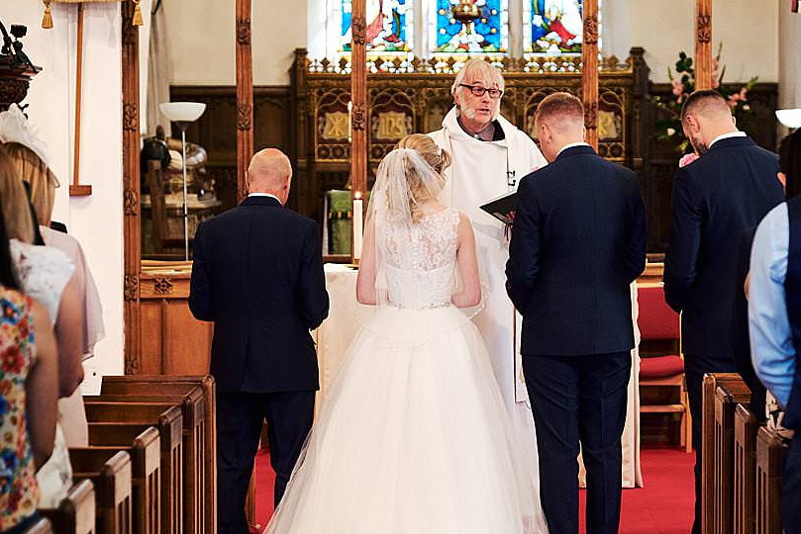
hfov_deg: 12.7
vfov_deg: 8.5
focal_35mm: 162
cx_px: 469
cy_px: 313
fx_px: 3606
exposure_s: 1/125
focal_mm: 87.1
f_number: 3.6
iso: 3200
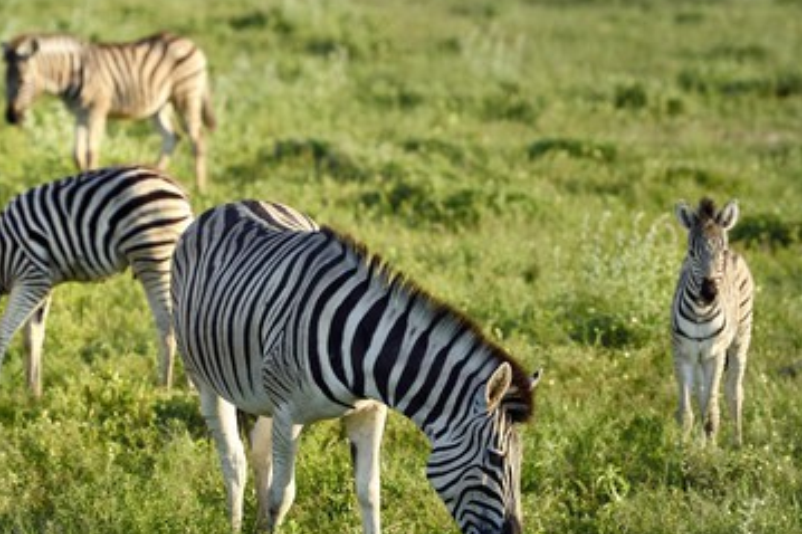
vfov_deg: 4.2
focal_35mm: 328
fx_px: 7303
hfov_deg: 6.3
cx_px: 344
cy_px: 302
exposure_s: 1/800
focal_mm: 280
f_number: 5.6
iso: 400
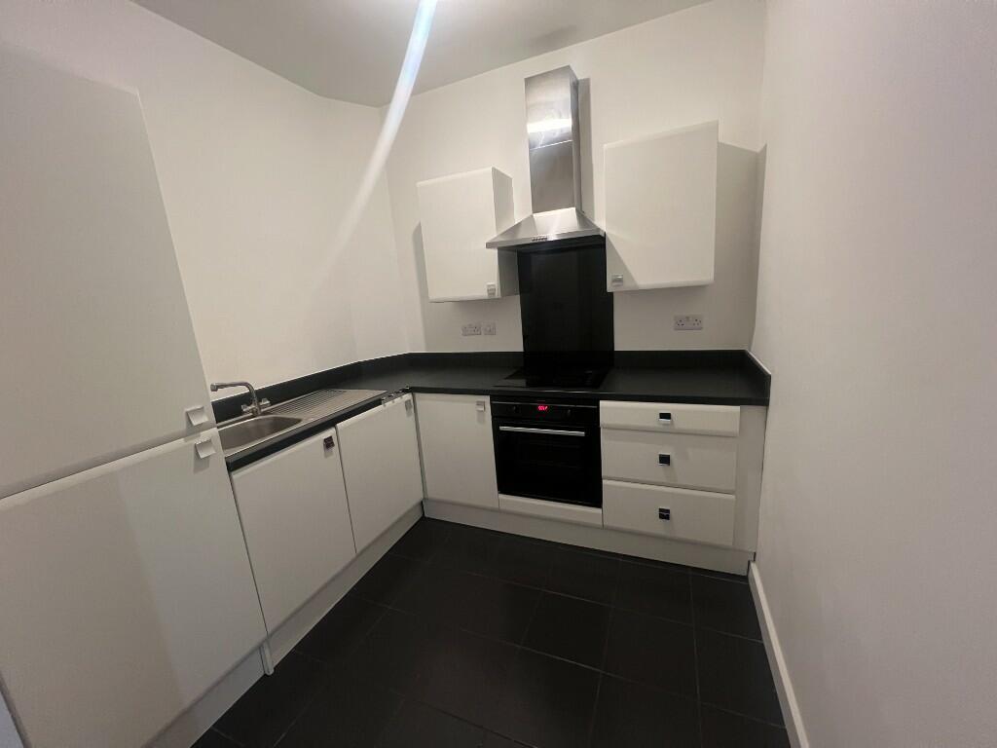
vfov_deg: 89.9
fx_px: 374
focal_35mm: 13
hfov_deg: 106.2
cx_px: 498
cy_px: 374
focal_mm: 1.57
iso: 640
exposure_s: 1/50
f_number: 1.8
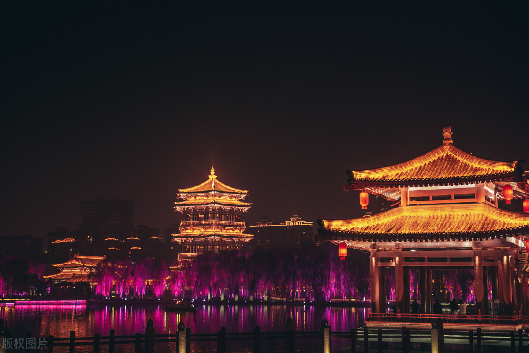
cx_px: 264
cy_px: 176
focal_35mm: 58
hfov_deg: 34.5
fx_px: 853
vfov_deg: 23.4
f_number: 2.8
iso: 1000
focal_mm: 58
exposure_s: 1/60
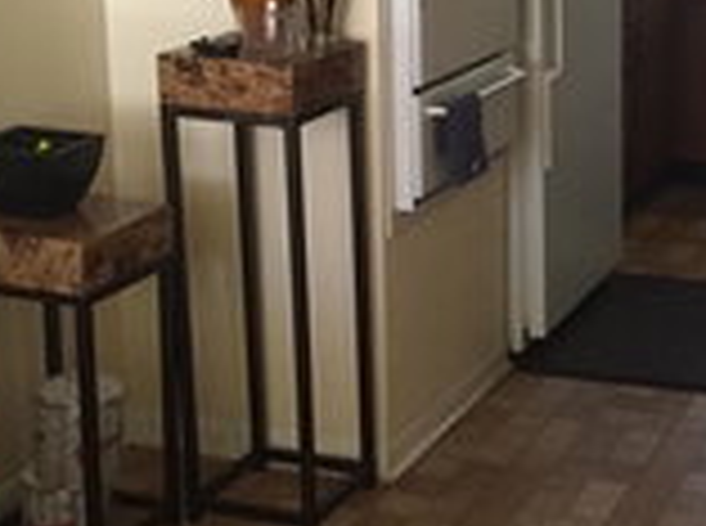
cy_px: 202
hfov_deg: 23.9
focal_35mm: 79
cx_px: 677
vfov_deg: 18.6
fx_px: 1608
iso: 250
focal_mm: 4.15
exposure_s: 1/30
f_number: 2.2
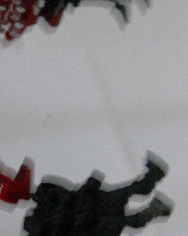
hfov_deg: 18.5
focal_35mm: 81
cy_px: 102
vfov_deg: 23.5
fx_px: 564
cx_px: 3
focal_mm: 7.4
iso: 200
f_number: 2.8
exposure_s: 1/4
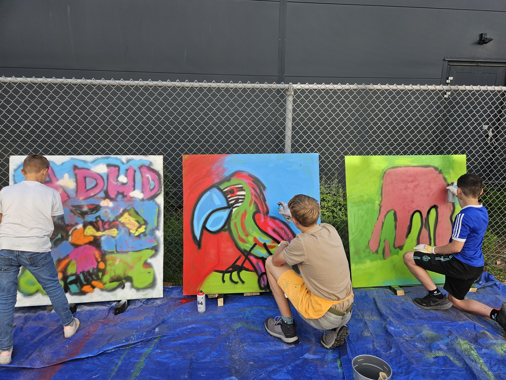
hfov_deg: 73.9
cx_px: 253
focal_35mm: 23
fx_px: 336
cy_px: 190
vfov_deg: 58.9
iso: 32
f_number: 1.8
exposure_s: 1/562
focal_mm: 5.4
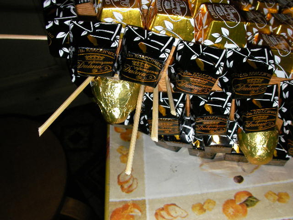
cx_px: 146
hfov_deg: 45.8
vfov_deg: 35.2
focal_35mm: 41
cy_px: 110
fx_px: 347
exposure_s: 1/30
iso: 100
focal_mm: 6.3
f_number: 5.6
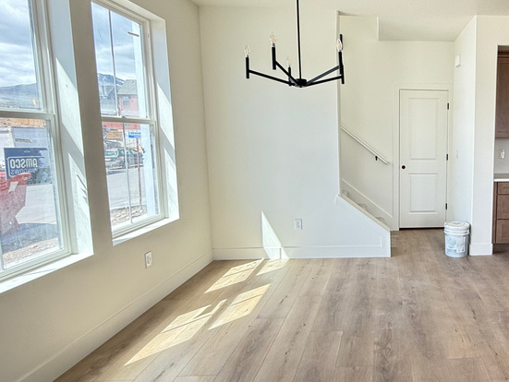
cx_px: 415
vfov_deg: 53.1
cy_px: 181
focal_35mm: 26
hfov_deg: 61.2
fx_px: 383
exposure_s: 1/170
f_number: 2.2
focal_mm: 2.22
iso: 64
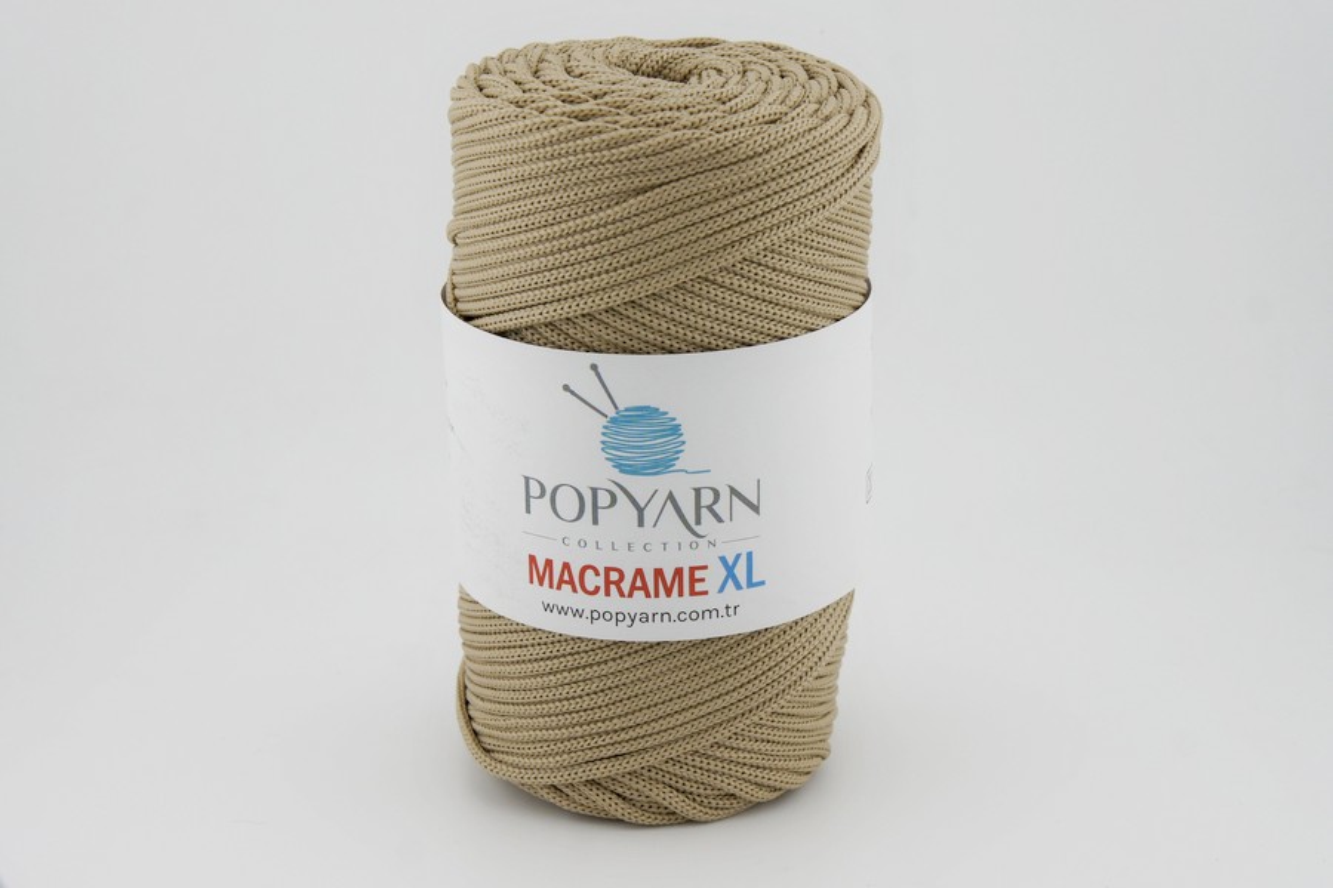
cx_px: 666
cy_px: 444
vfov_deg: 23.2
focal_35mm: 58
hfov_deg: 34.2
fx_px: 2166
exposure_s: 1/320
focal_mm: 39
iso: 200
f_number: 8
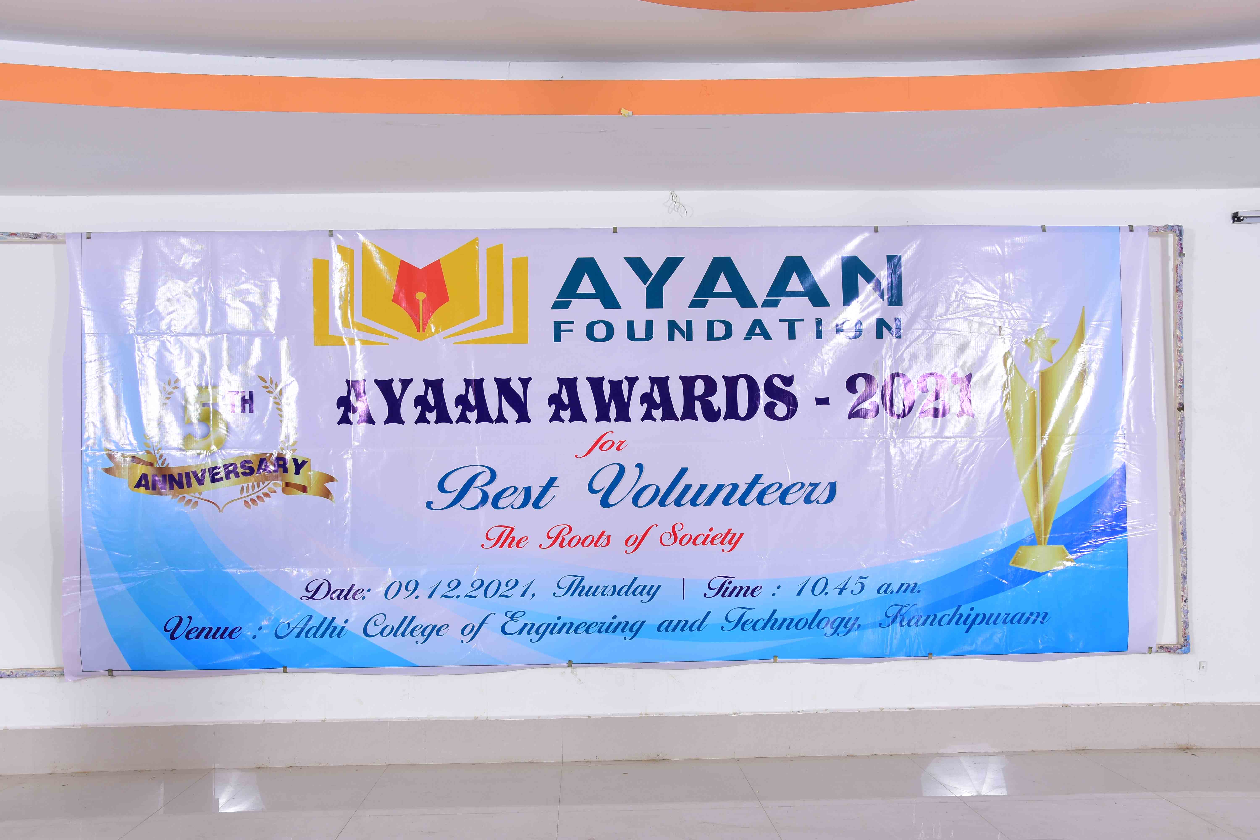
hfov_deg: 57.2
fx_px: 1155
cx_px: 630
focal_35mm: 33
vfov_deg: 40.0
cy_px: 420
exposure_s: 1/200
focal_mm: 22
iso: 125
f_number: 7.1
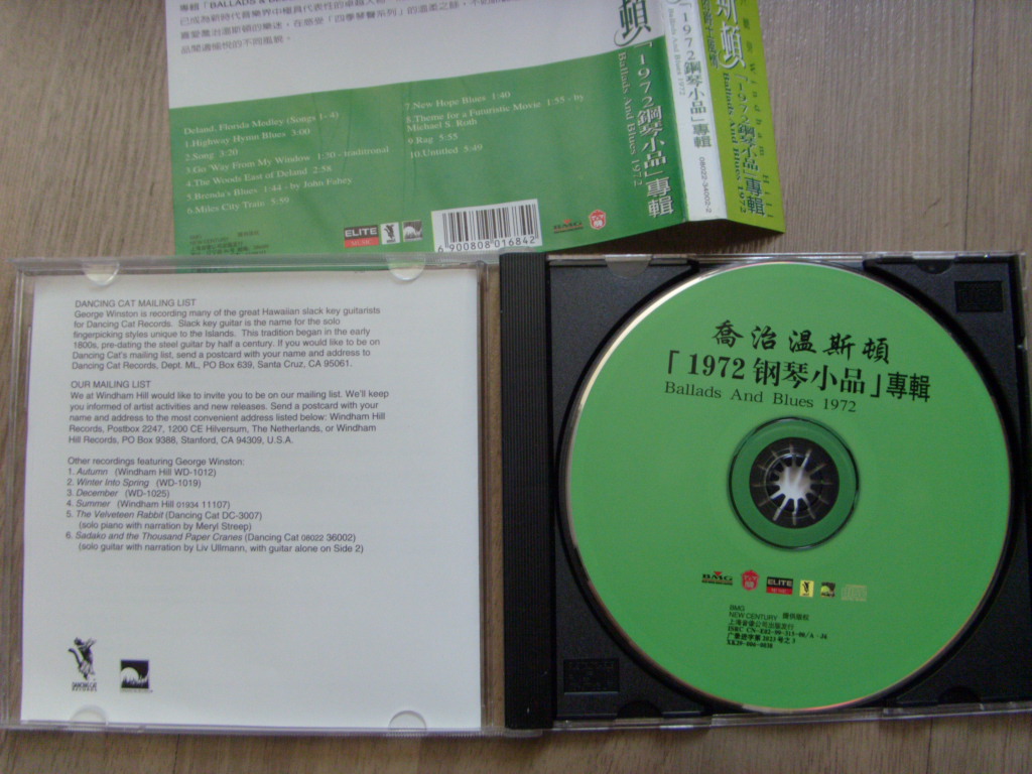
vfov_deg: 39.7
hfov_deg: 51.4
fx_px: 1073
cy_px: 387
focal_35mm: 36
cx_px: 516
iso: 200
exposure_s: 1/20
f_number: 3.5
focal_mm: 6
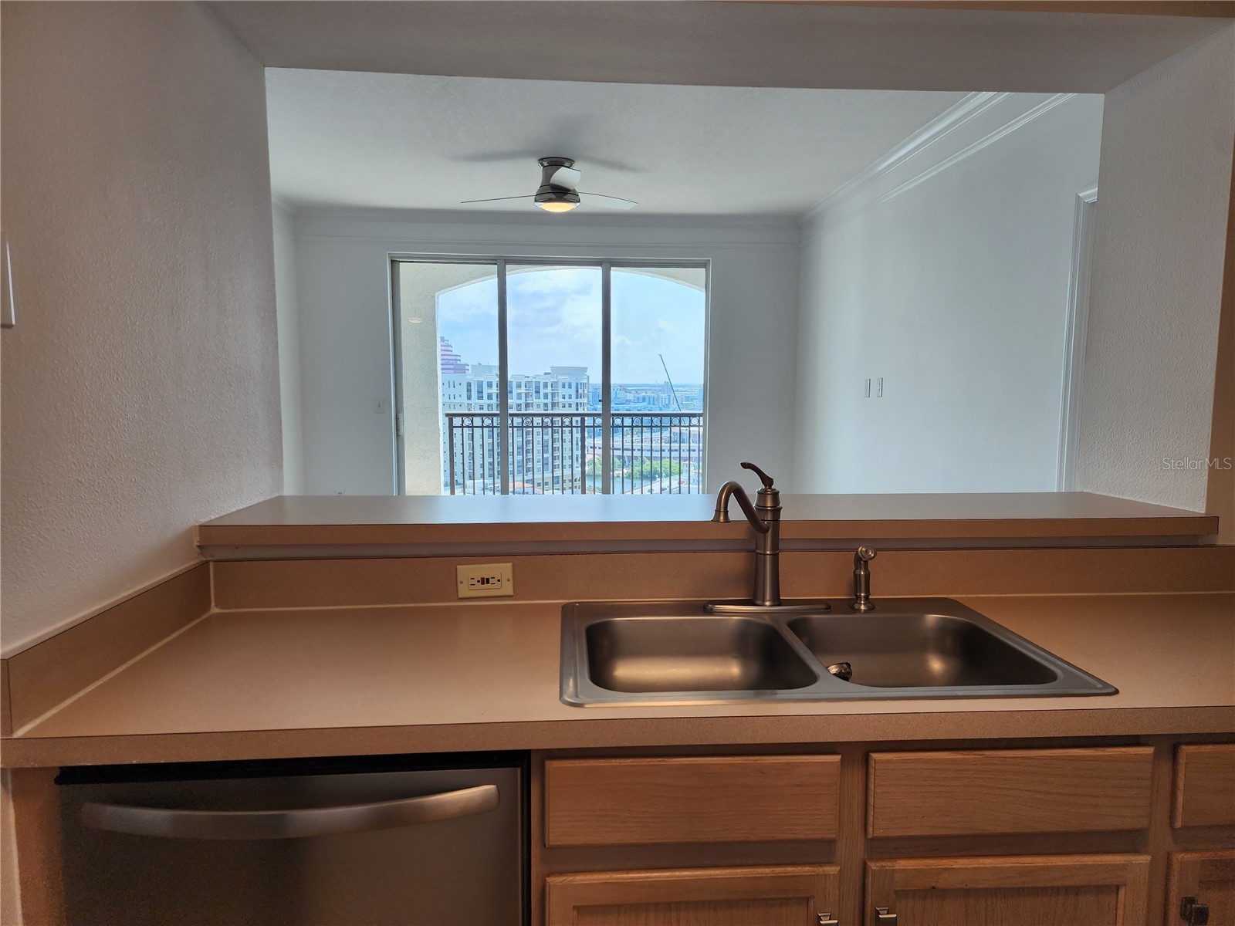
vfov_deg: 58.9
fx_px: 821
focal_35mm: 23
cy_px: 463
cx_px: 618
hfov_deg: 73.9
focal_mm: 6.4
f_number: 1.8
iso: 20
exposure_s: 1/120
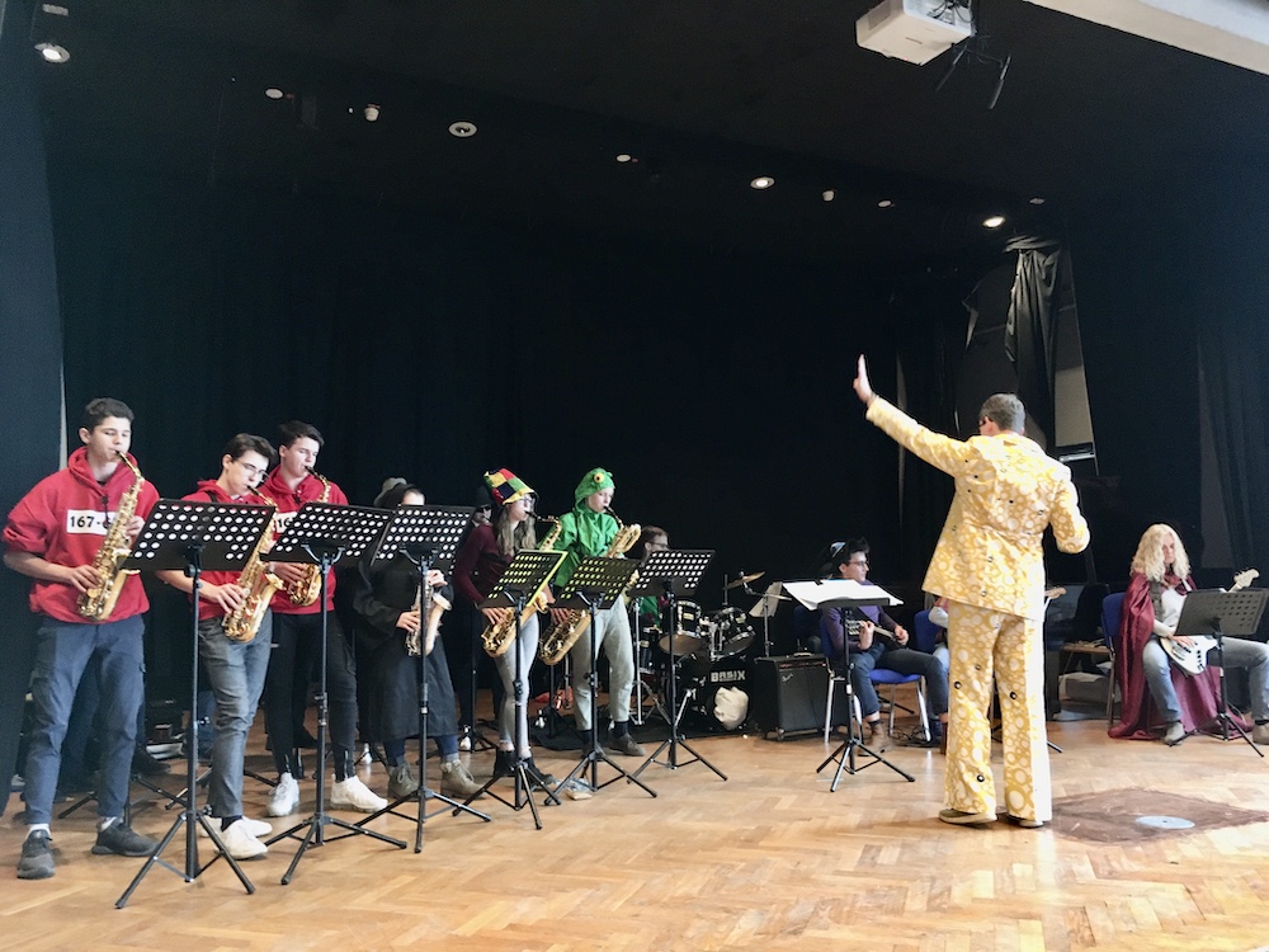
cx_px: 634
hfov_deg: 61.7
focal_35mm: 29
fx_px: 1063
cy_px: 476
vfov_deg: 48.2
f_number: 2.2
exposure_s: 1/17
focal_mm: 4.15
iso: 200
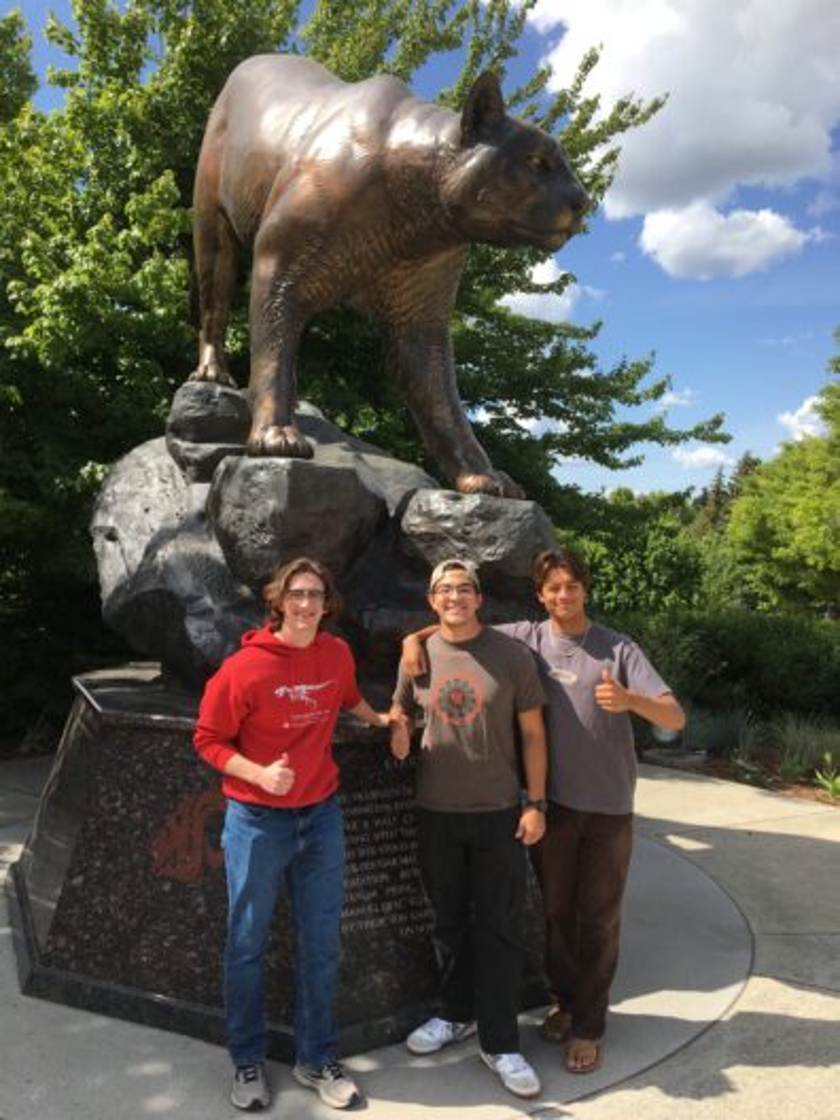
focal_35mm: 29
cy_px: 560
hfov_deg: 48.2
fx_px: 938
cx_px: 420
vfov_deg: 61.7
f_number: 2.2
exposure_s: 1/1099
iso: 25
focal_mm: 4.15
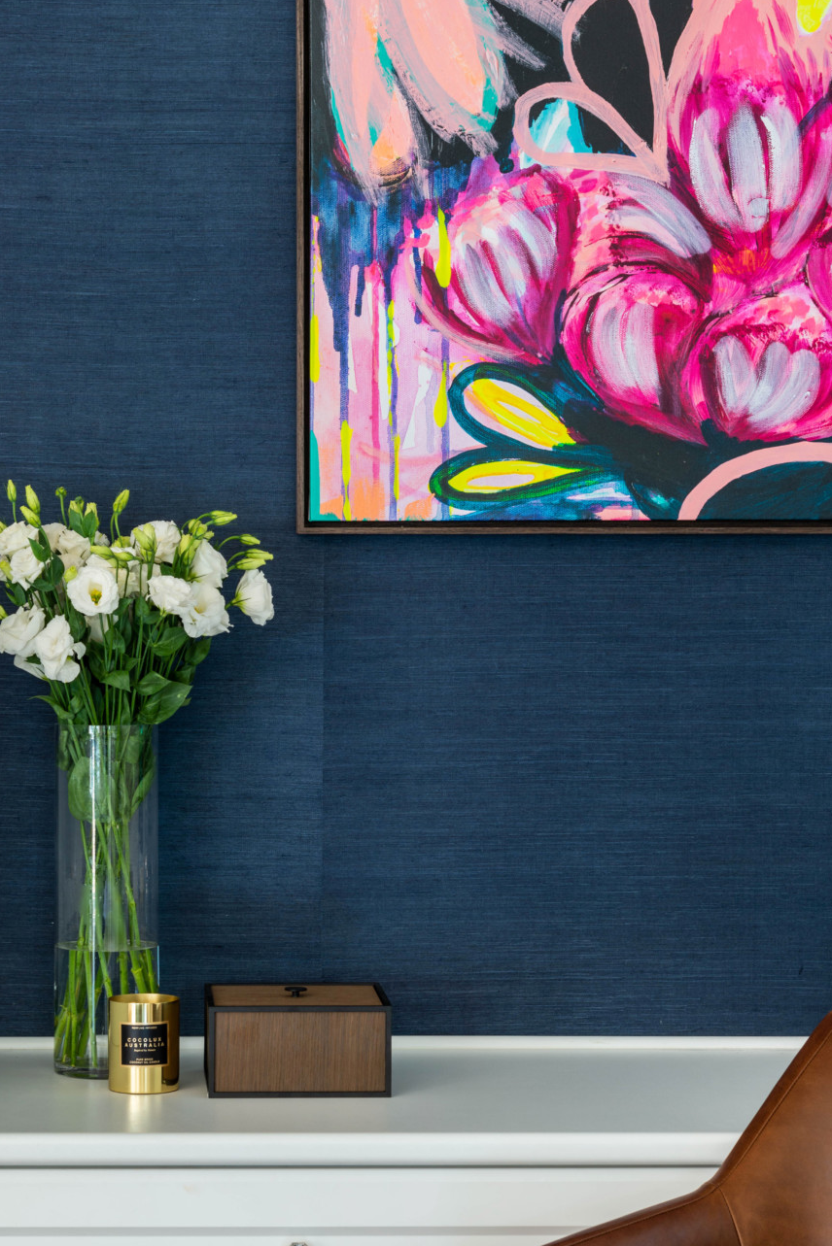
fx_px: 3430
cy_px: 531
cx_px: 227
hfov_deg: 13.8
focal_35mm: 99
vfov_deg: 20.6
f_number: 7.1
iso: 100
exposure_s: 1/1.67
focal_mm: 62
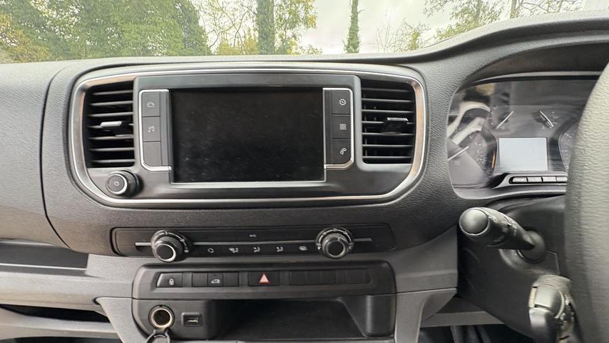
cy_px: 202
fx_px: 258
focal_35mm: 16
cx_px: 317
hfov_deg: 99.3
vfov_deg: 66.6
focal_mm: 2.22
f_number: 2.2
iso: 250
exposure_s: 1/60
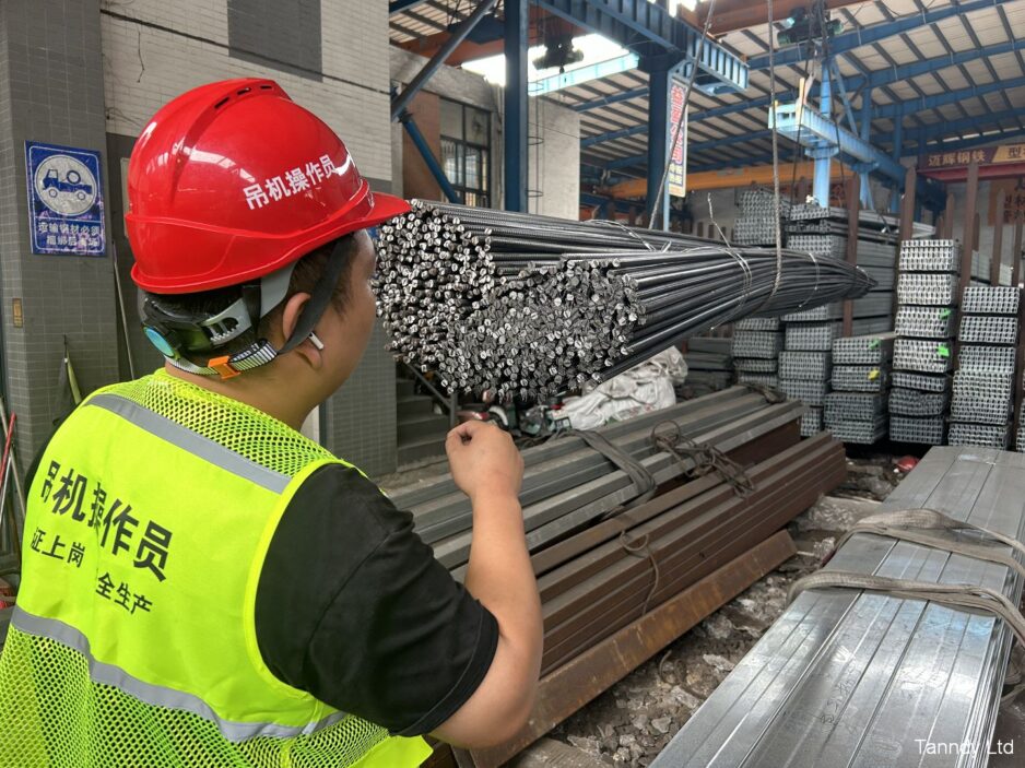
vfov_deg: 53.0
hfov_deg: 67.3
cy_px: 384
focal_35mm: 26
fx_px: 770
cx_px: 512
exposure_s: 1/121
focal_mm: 5.7
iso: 40
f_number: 1.5
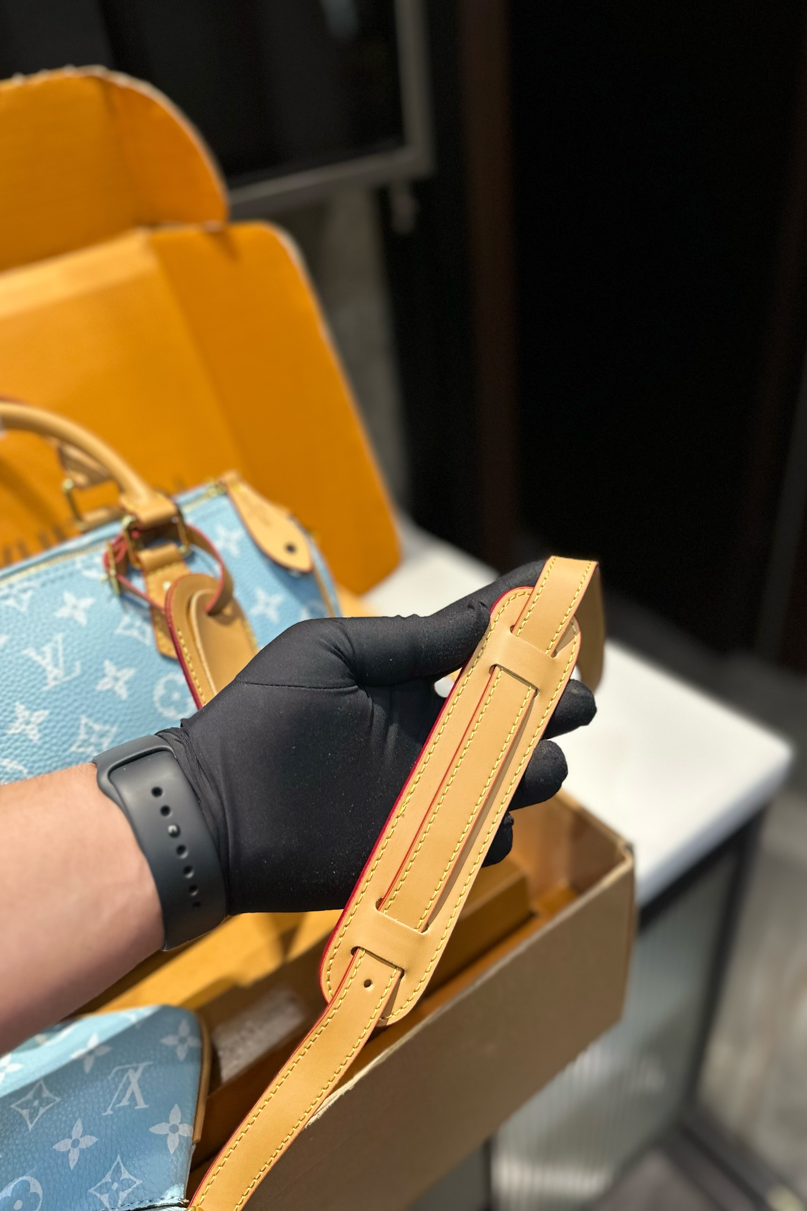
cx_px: 374
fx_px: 841
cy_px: 605
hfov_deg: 51.2
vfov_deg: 71.5
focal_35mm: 25
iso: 200
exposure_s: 1/100
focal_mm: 6.86
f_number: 1.78
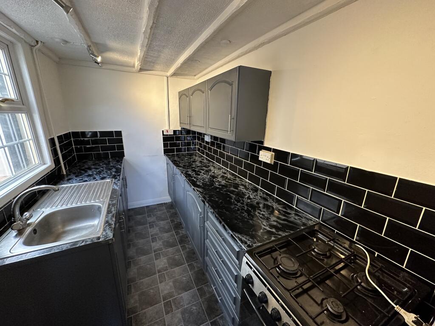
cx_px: 218
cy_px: 163
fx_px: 176
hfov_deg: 102.1
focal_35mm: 14
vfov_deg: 85.7
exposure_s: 1/100
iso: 320
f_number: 2.2
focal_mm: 2.22
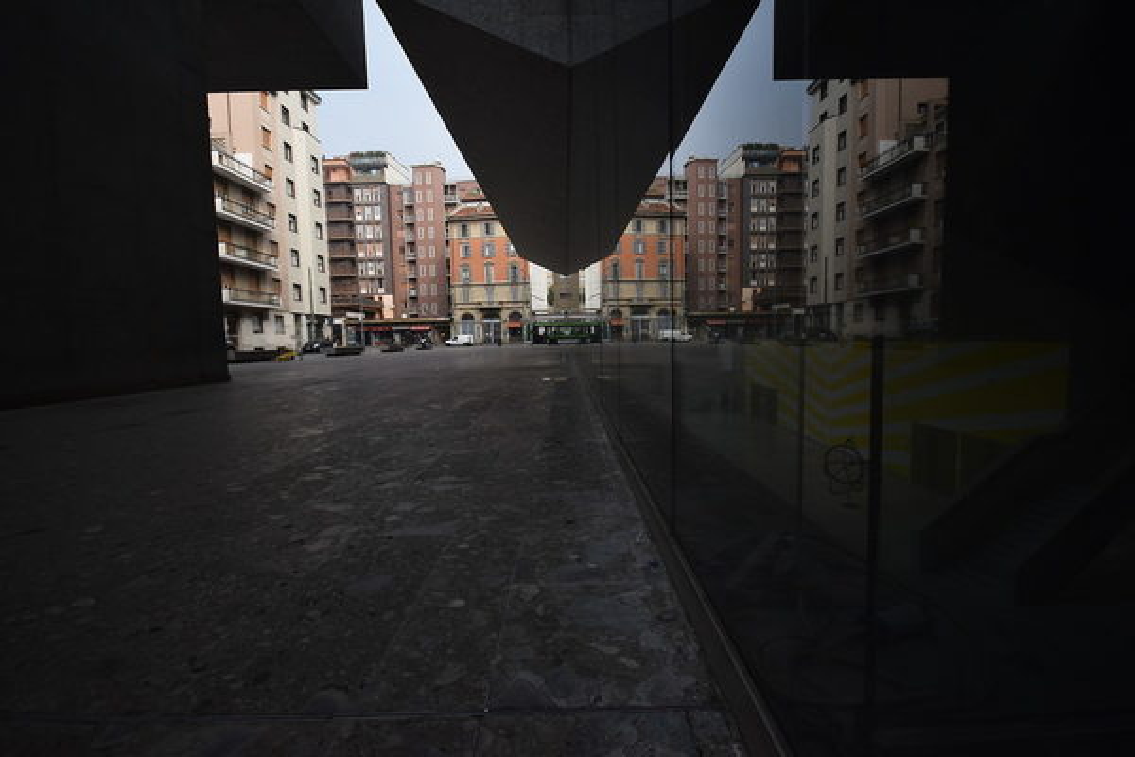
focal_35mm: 15
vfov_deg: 77.3
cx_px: 568
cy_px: 378
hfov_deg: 100.4
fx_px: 473
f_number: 6.3
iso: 800
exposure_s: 1/2000
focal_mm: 10
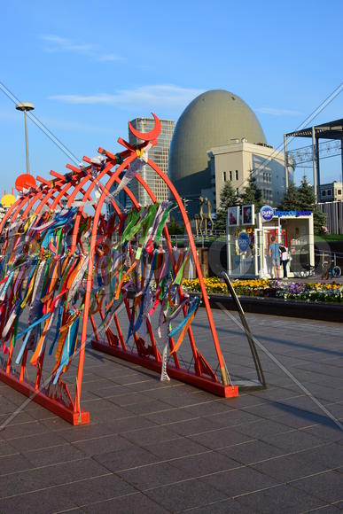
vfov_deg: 46.4
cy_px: 257
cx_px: 172
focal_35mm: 42
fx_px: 600
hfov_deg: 31.9
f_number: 9
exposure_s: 1/100
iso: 100
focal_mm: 28
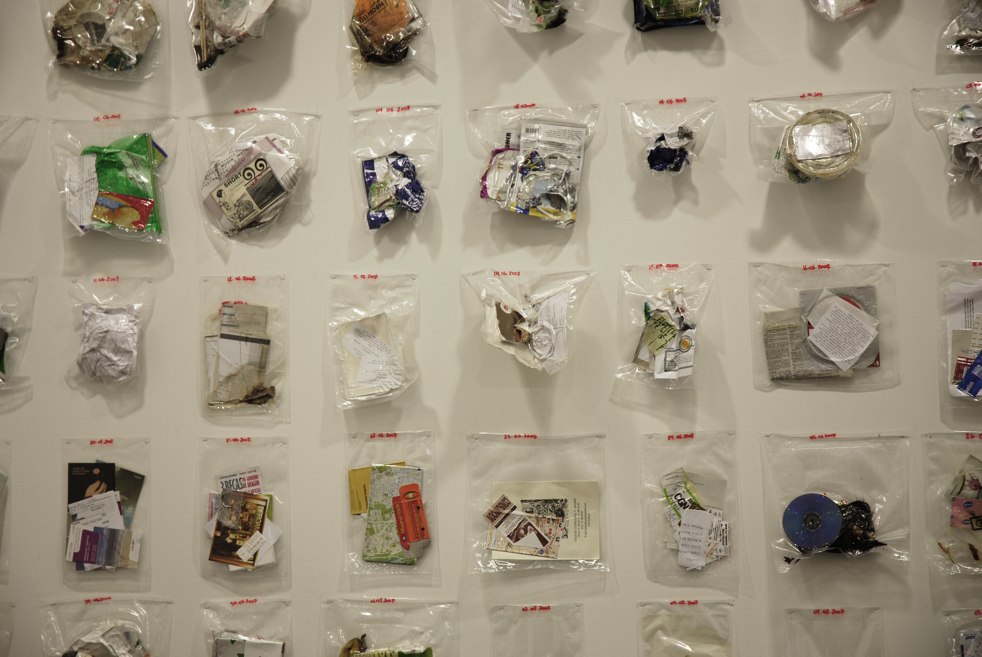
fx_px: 2867
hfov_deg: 19.4
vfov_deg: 13.1
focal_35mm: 105
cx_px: 491
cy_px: 328
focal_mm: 70
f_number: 4.5
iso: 100
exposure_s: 1/13
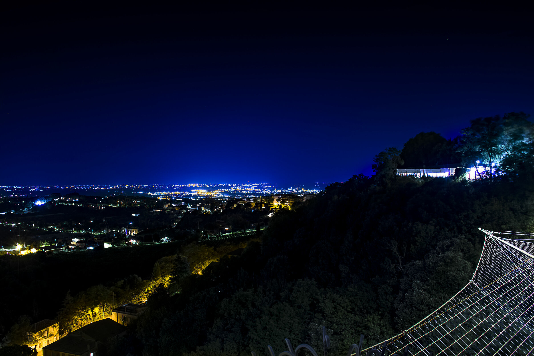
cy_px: 178
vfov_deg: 47.9
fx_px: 400
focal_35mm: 27
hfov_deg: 67.4
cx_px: 267
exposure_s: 4
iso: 200
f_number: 6.3
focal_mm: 18
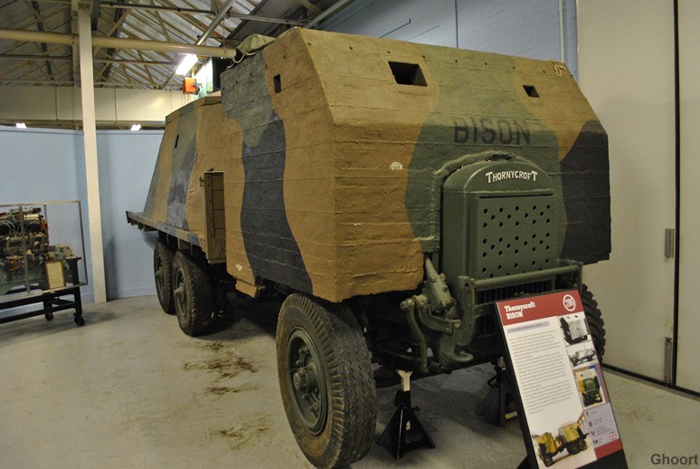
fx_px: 526
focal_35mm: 27
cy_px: 234
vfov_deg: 48.0
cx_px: 350
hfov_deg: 67.3
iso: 900
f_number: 3.5
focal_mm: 18
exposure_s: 1/30
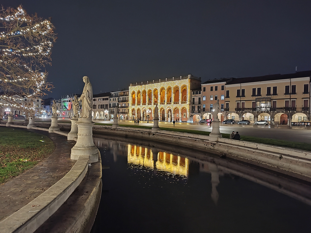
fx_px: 207
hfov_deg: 73.9
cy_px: 116
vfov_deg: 58.9
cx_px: 156
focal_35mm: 23
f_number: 1.8
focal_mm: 5.56
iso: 956
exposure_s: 1/6.94
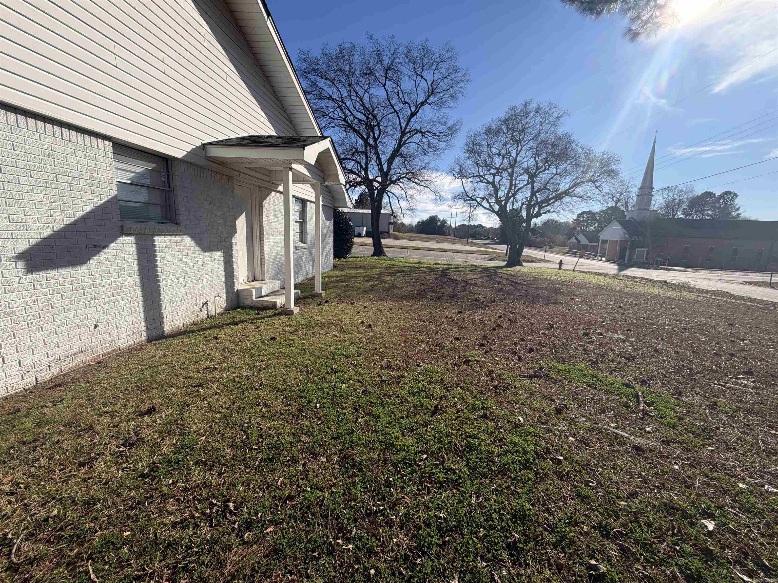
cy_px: 292
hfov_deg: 102.1
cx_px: 389
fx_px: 315
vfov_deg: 85.7
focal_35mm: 14
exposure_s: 1/770
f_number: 2.2
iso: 25
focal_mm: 2.22
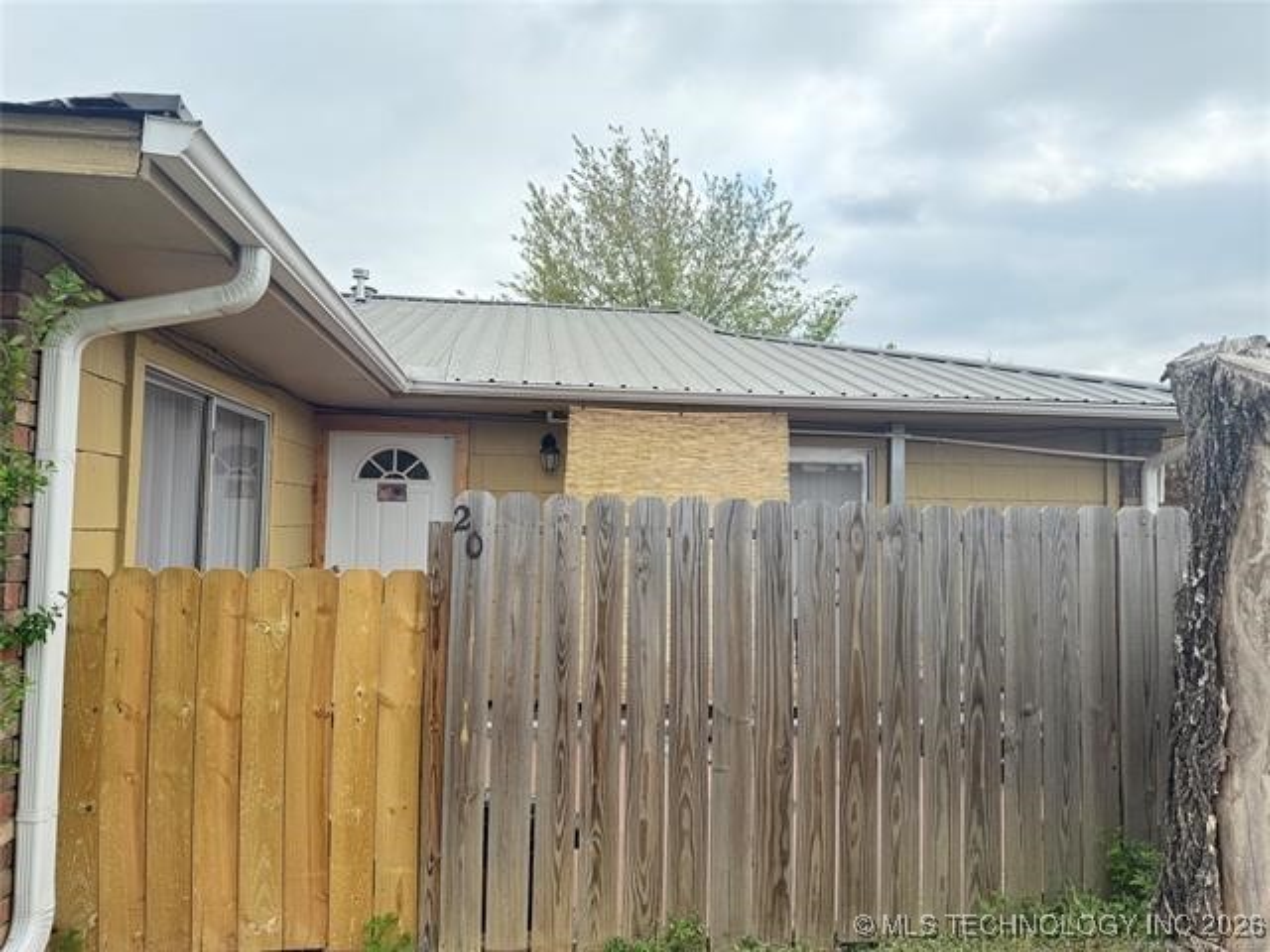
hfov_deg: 71.6
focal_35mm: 24
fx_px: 881
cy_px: 476
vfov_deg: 56.8
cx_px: 635
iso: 80
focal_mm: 6.76
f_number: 1.78
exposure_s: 1/3425
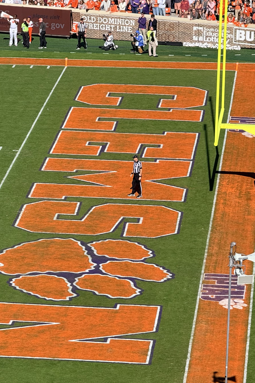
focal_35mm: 167
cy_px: 192
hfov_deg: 8.2
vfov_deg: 12.3
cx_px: 94
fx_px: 1774
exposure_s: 1/1866
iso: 50
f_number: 2.8
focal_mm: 15.66
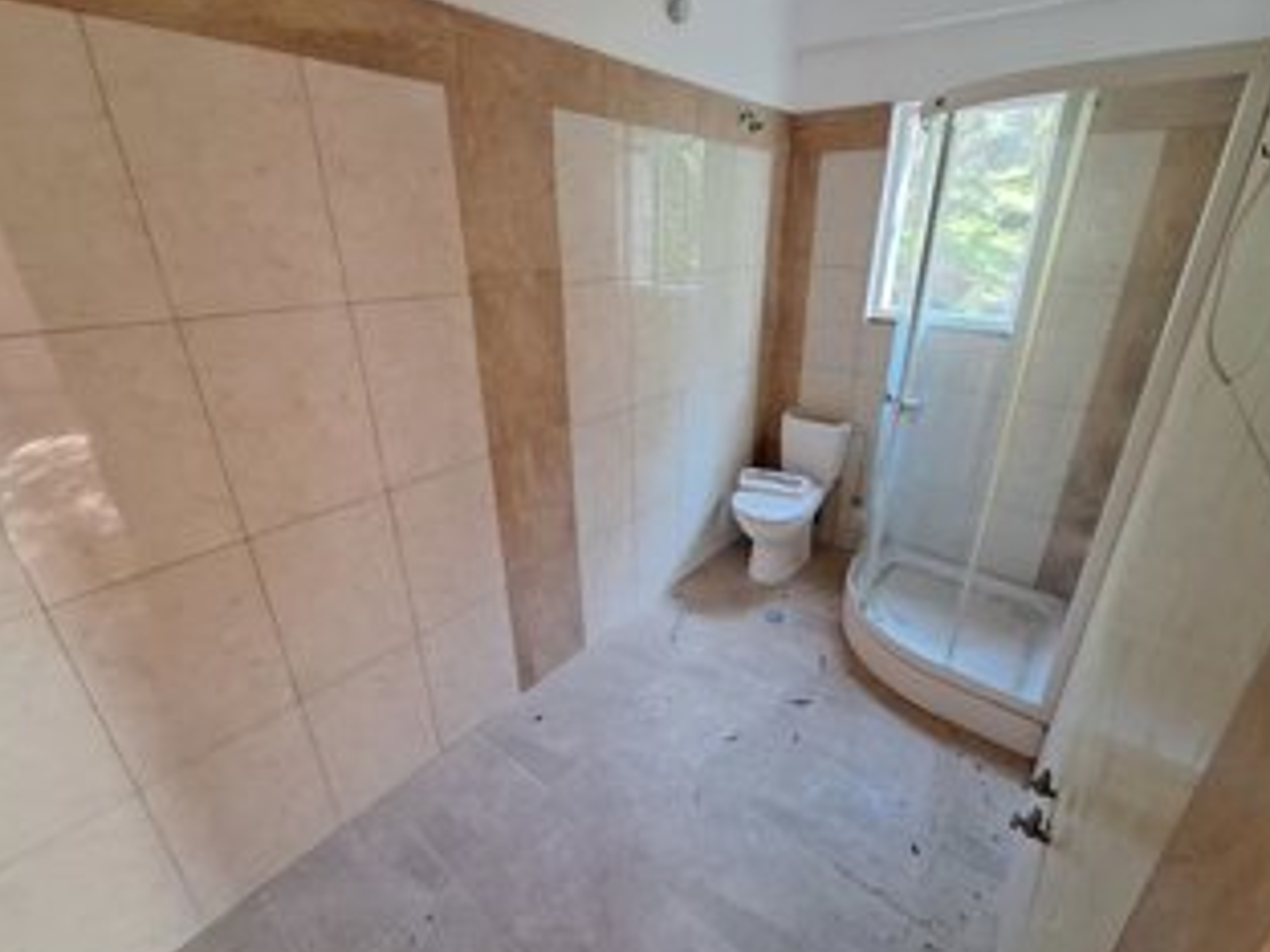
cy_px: 456
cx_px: 688
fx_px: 550
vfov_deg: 81.7
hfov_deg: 97.9
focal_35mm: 15
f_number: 2.2
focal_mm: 1.74
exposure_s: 1/24
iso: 250
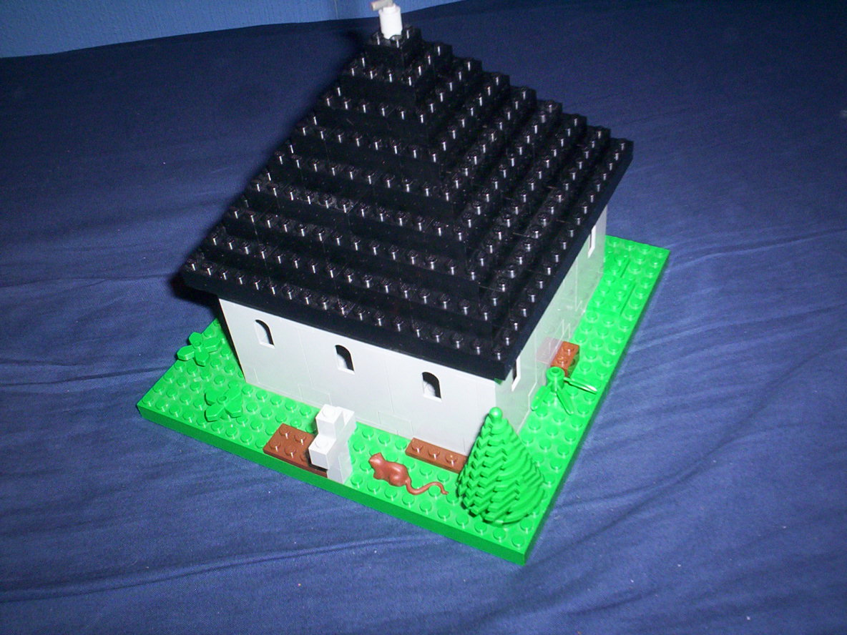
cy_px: 318
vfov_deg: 37.7
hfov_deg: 49.0
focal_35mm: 38
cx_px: 424
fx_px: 930
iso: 140
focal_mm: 4.99
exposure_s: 1/60
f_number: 4.5
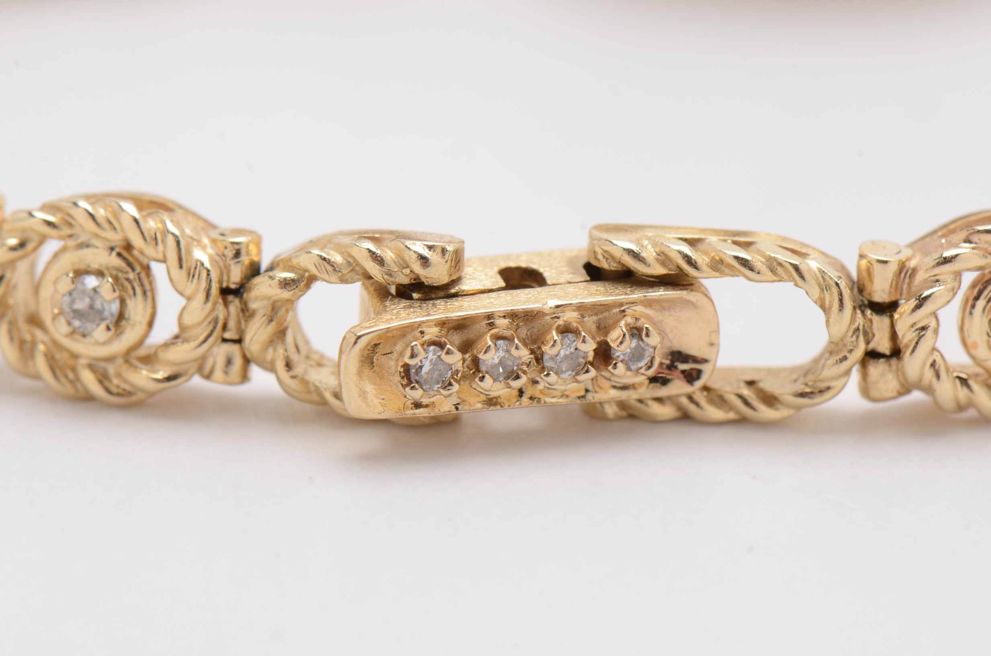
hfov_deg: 16.1
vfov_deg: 10.7
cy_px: 328
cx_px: 496
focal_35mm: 128
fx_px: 3503
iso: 200
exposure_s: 1/125
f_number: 16
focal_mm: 85
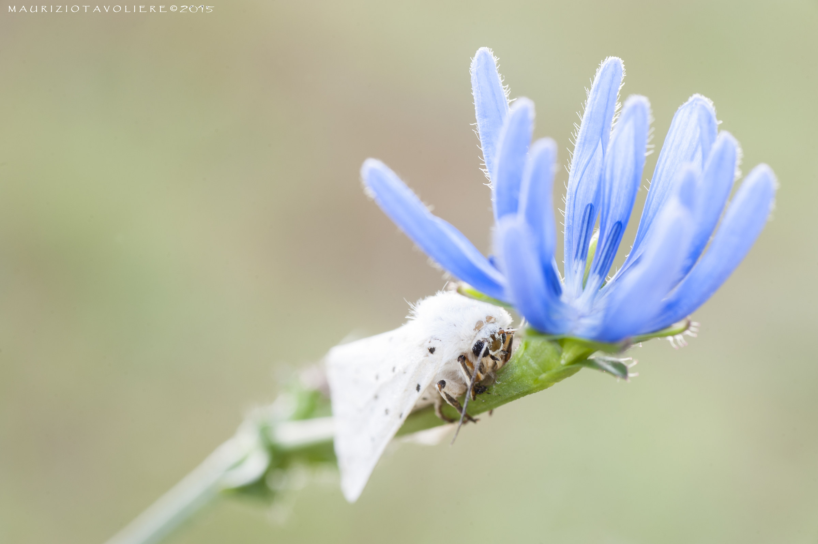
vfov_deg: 15.2
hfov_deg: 22.6
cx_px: 409
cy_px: 272
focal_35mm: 90
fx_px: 2043
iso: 200
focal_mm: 90
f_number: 22
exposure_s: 1/5
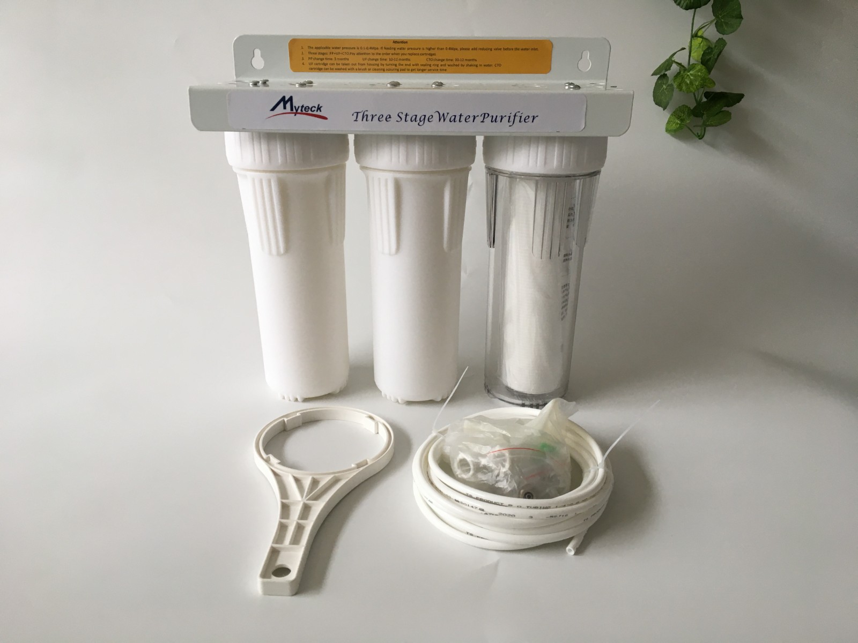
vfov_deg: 48.2
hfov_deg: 61.7
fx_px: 719
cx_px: 429
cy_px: 322
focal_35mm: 29
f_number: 2.2
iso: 32
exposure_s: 1/33
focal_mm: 4.15
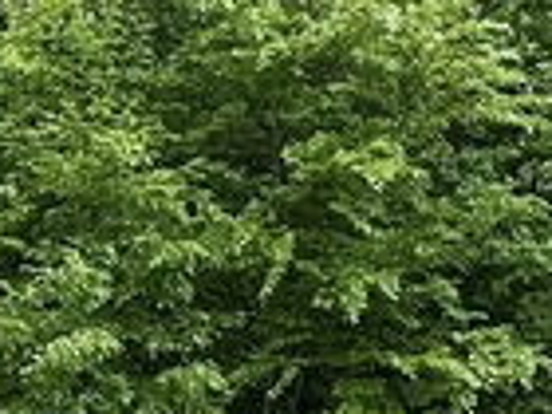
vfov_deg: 8.4
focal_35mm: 176
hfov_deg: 11.1
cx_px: 8
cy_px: 379
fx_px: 2807
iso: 80
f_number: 1.78
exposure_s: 1/541
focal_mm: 6.86
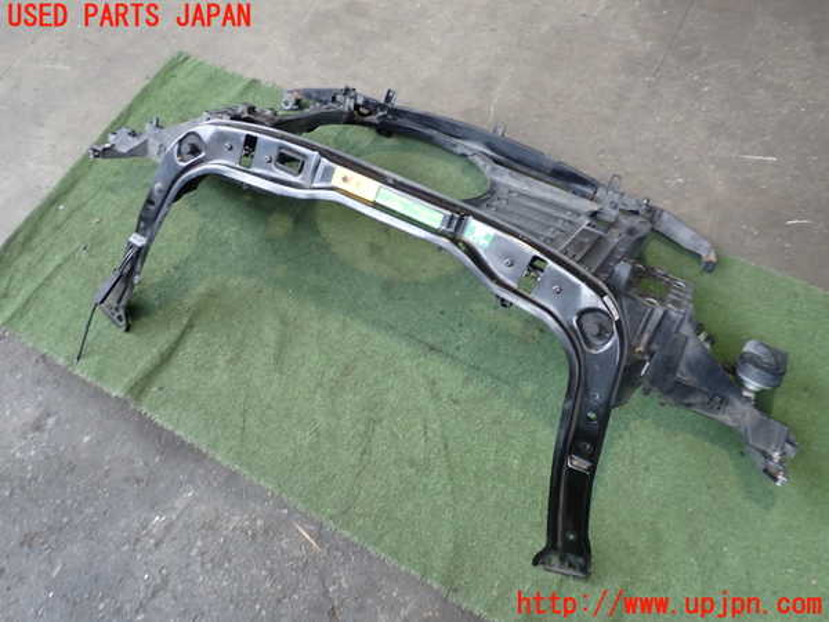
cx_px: 414
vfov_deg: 46.8
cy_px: 311
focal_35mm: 30
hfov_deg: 60.0
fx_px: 718
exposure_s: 1/40
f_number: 2.3
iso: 200
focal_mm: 5.4
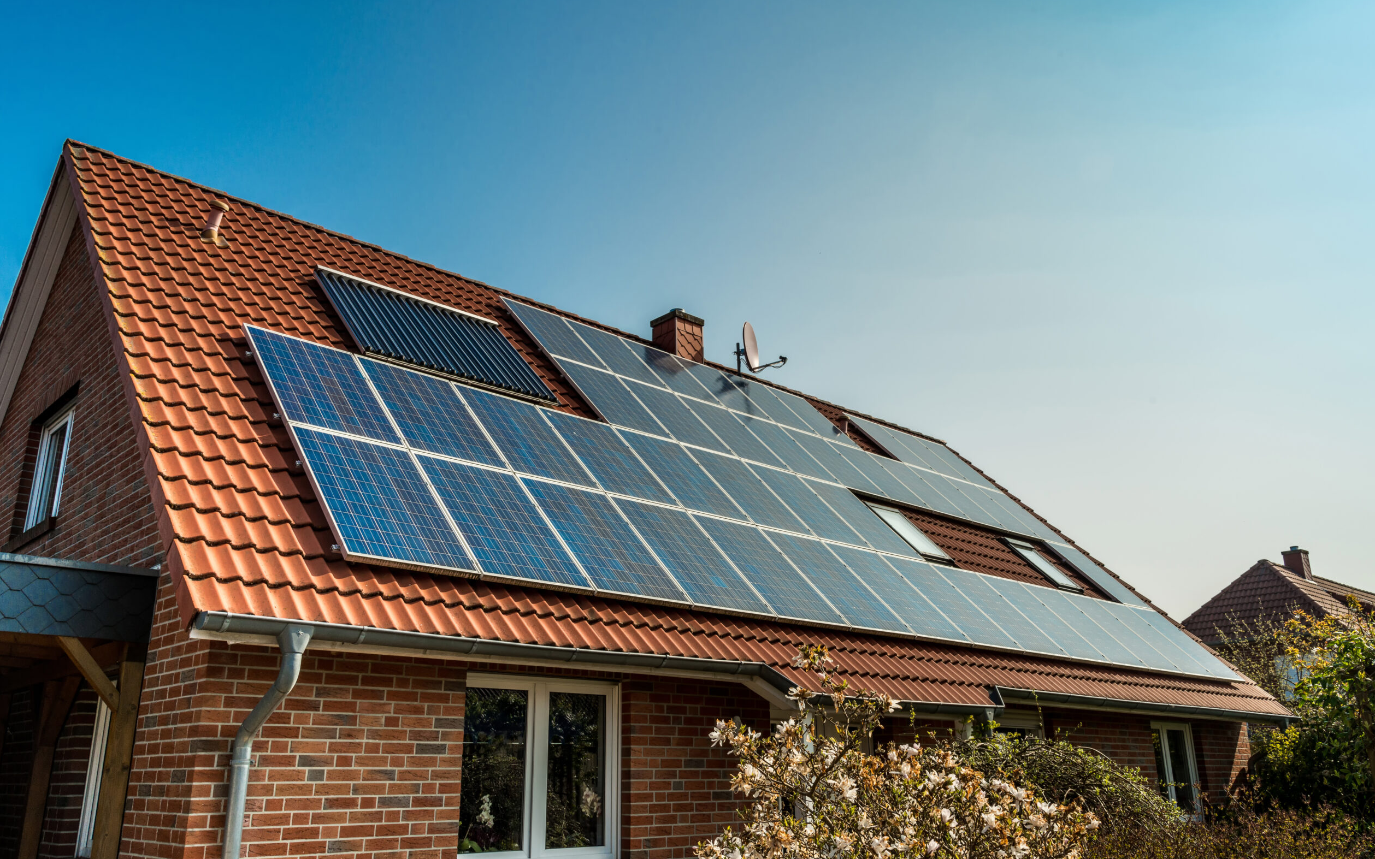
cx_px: 681
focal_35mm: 28
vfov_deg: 44.5
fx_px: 1049
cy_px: 423
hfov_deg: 66.5
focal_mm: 27
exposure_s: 1/400
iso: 200
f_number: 11
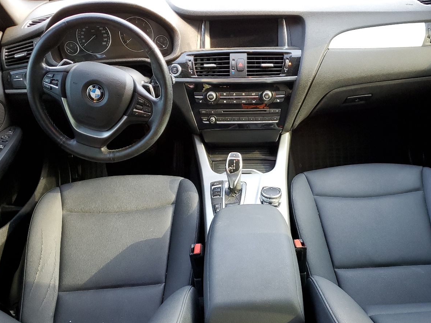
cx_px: 241
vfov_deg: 40.3
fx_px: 436
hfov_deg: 52.5
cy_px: 206
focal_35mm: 35
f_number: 1.5
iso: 95
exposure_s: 1/60.2
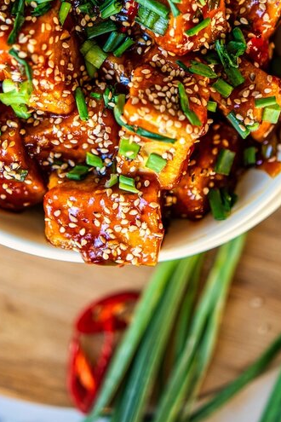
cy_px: 78
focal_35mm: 109
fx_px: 1276
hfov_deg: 12.5
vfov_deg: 18.6
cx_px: 84
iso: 125
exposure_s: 1/50
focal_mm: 45
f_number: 2
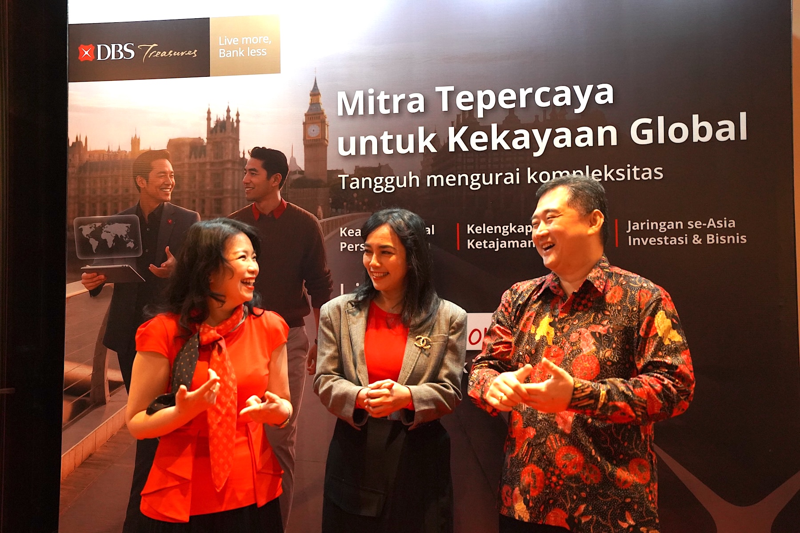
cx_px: 400
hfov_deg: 54.4
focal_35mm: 35
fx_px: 778
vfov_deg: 37.9
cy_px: 266
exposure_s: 1/160
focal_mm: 35
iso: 6400
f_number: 4
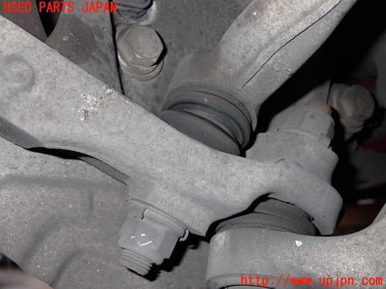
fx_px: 491
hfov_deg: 42.9
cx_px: 193
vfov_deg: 32.9
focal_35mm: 44
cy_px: 144
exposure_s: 1/125
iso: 400
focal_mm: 7.84
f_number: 9
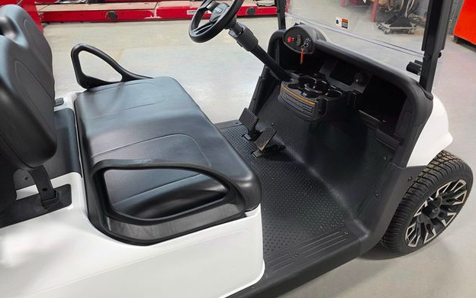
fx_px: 324
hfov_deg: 72.5
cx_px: 236
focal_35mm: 25
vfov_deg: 49.3
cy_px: 141
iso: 200
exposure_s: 1/120
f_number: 1.7
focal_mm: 6.3
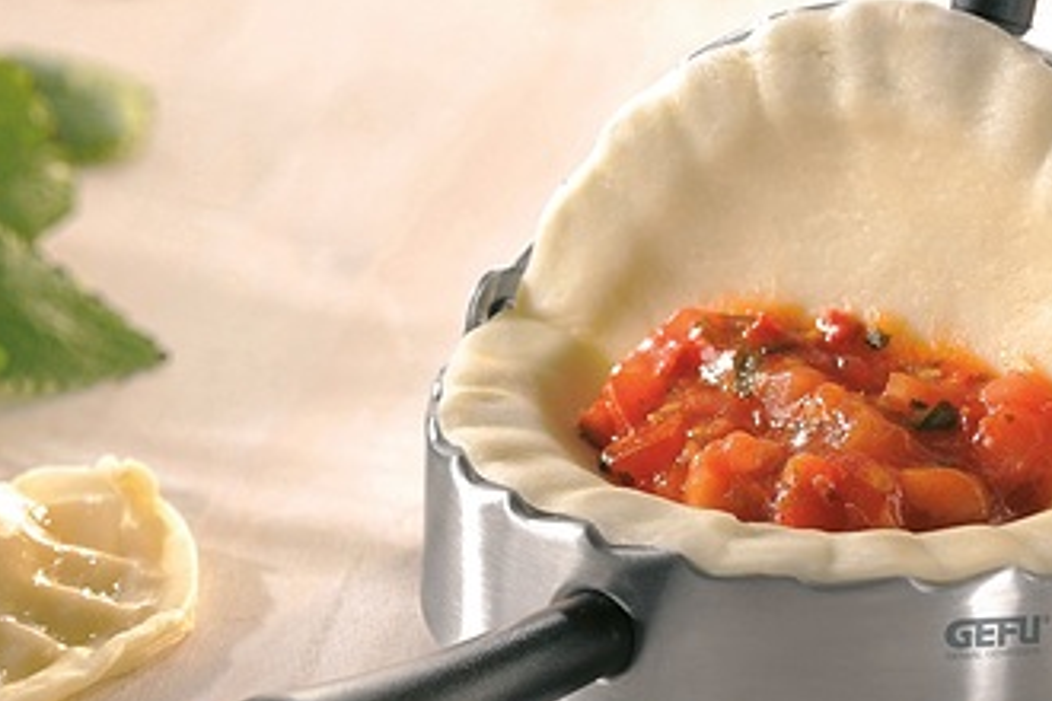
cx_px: 241
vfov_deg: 5.0
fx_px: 8065
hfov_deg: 7.5
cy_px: 89
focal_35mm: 276
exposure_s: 1/200
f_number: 5.6
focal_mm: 105
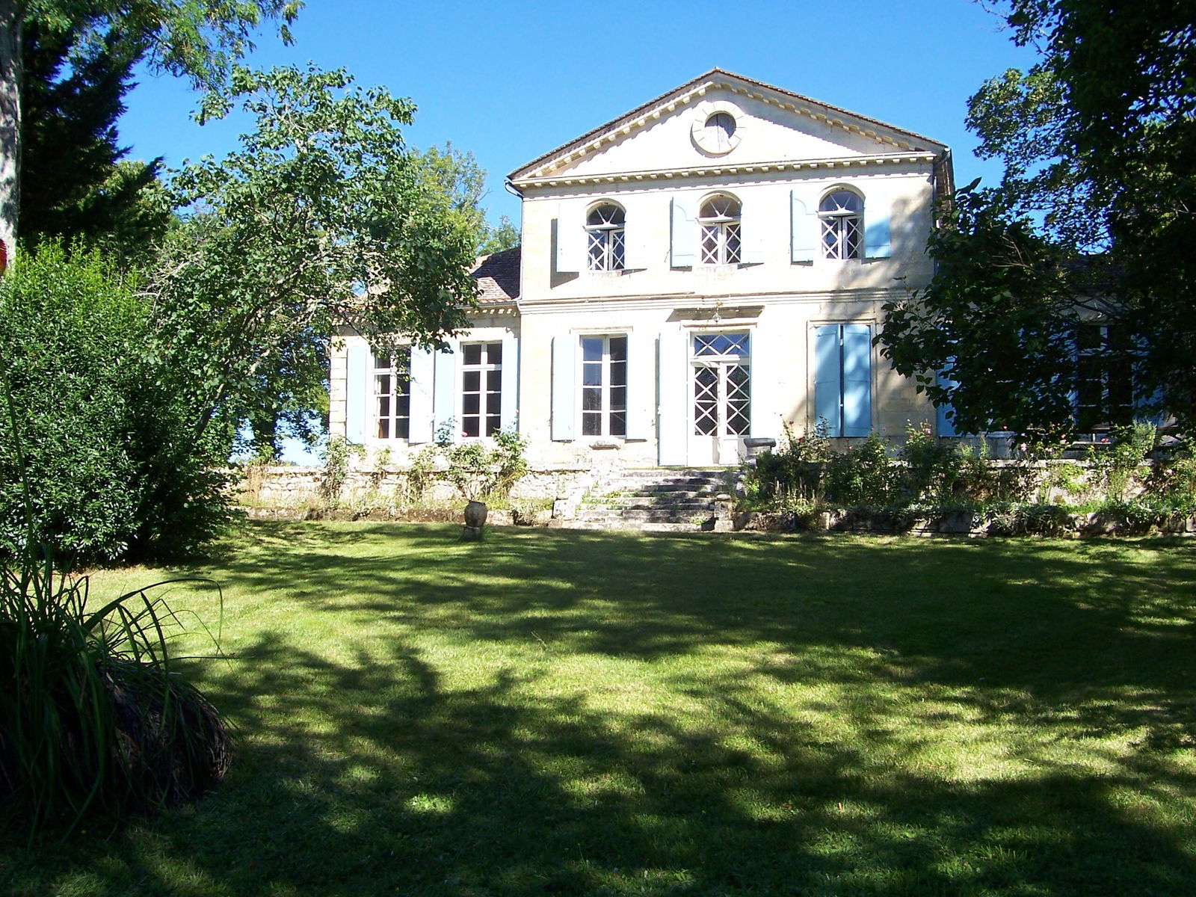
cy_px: 448
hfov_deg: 54.0
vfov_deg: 41.8
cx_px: 598
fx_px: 1175
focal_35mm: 34
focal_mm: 5.6
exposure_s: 1/180
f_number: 5.6
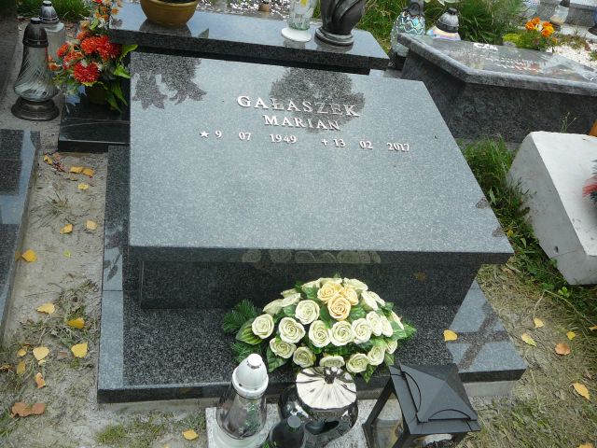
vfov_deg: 40.7
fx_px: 604
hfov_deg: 52.6
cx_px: 298
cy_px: 224
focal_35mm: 35
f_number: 2.8
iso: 80
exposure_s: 1/500
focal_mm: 5.2
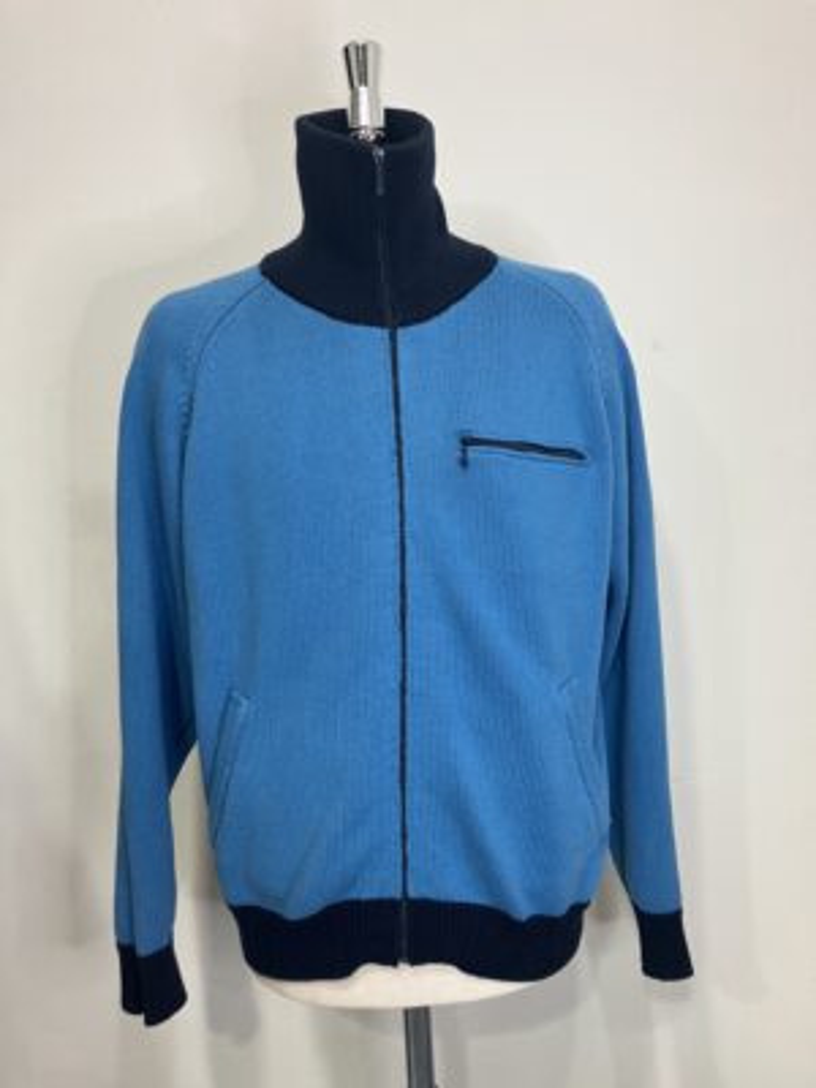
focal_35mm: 28
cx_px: 408
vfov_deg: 63.4
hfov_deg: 49.7
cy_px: 544
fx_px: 880
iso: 100
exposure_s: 1/50
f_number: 1.8
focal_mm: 3.99
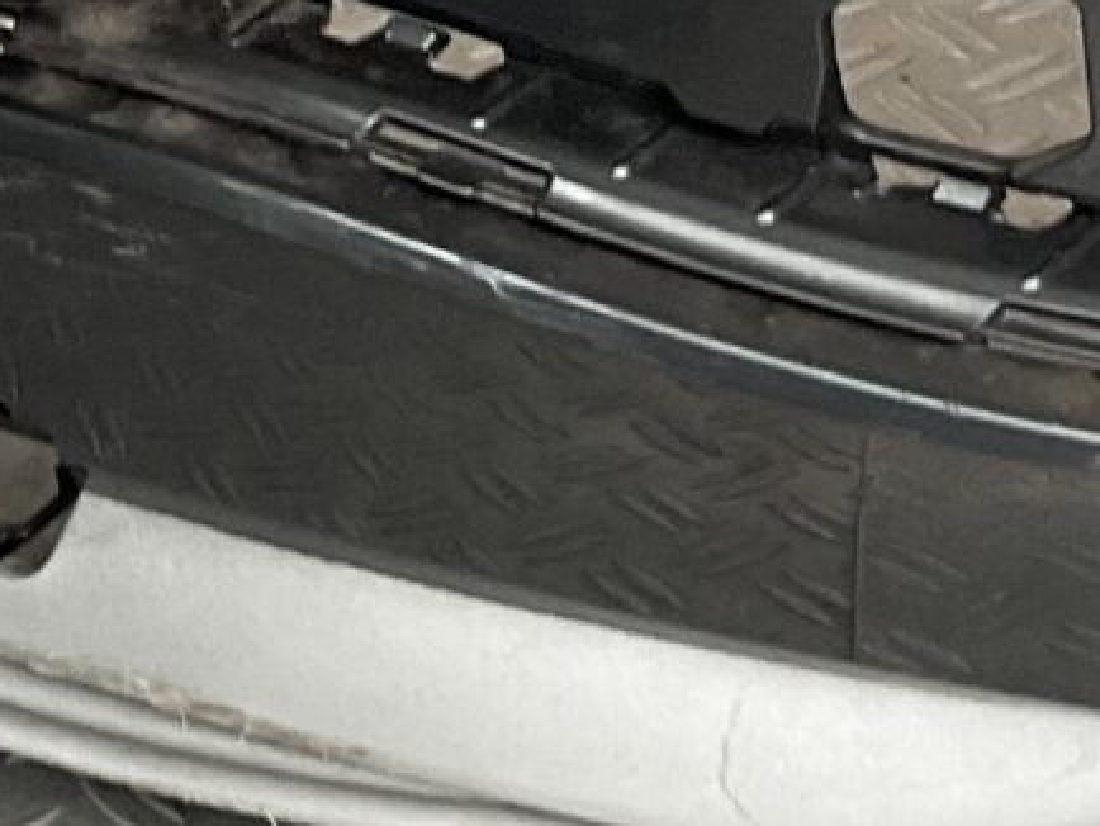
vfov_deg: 8.5
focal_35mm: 171
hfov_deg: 11.5
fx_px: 5437
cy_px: -367
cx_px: 91
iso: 50
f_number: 1.8
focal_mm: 3
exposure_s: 1/60
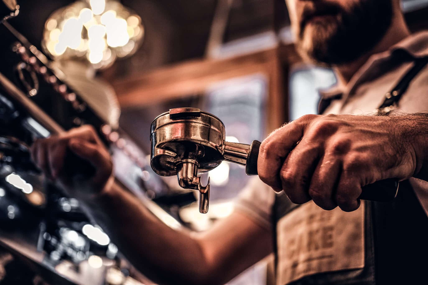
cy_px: 142
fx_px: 630
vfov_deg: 25.5
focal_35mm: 53
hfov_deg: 37.5
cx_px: 214
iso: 400
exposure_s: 1/125
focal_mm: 35
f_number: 2
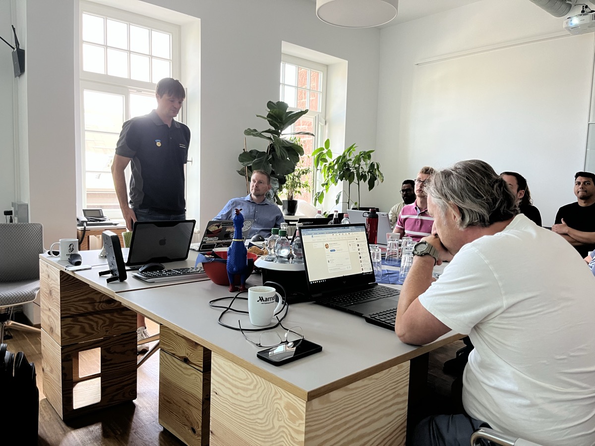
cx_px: 298
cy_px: 223
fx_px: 447
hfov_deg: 67.3
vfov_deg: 53.1
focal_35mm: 26
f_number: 1.6
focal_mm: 5.1
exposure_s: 1/89
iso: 125
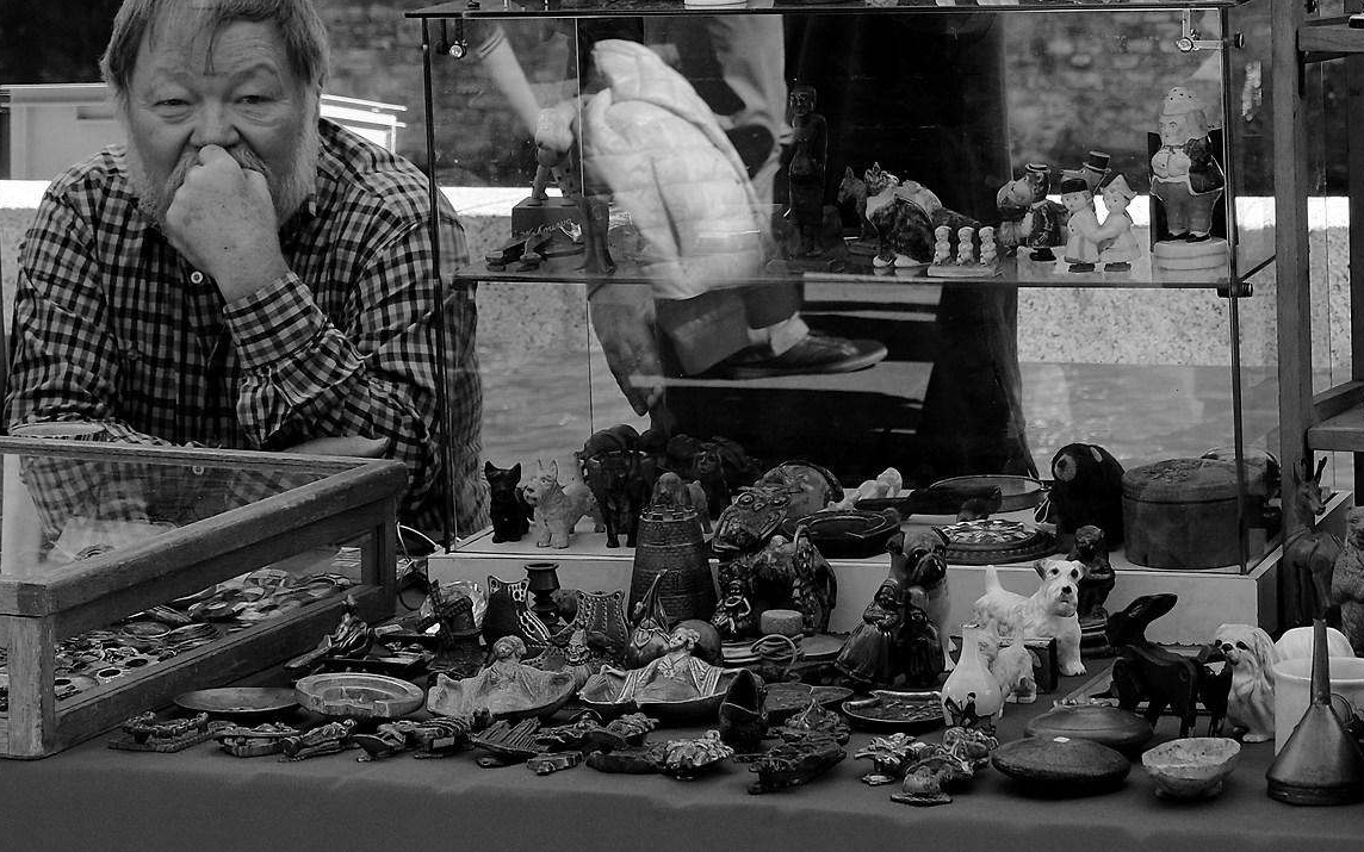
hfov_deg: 16.8
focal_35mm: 124
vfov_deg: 10.5
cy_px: -20
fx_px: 4610
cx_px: 844
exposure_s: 1/300
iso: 400
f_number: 5.6
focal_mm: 38.7
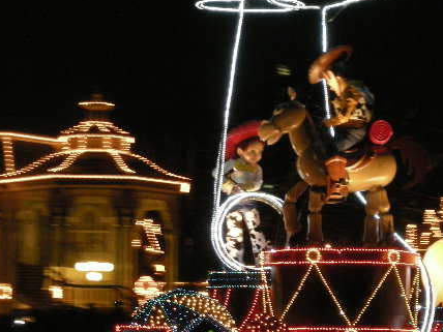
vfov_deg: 9.5
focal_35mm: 157
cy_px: 183
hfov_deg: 12.6
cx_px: 305
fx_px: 2009
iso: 400
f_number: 4.7
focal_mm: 17.1
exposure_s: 1/10.1
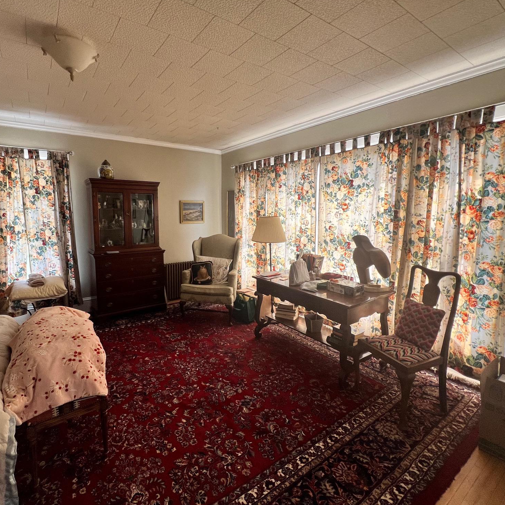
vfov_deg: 87.4
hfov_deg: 87.0
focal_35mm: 16
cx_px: 221
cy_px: 243
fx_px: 264
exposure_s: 1/99
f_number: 1.8
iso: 80
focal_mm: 1.57
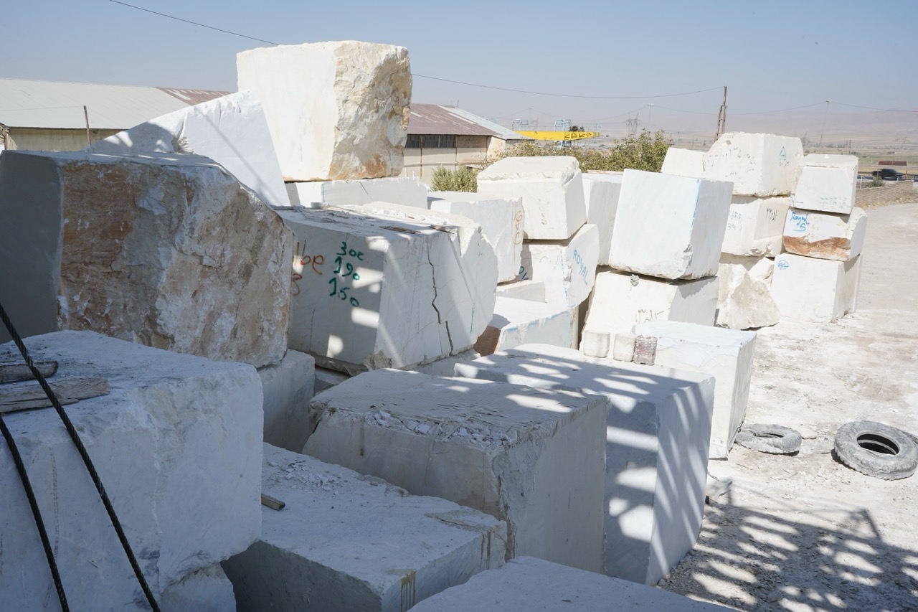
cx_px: 459
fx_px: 892
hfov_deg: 54.4
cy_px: 306
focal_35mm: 35
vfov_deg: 37.8
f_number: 22
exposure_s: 1/40
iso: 100
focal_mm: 35
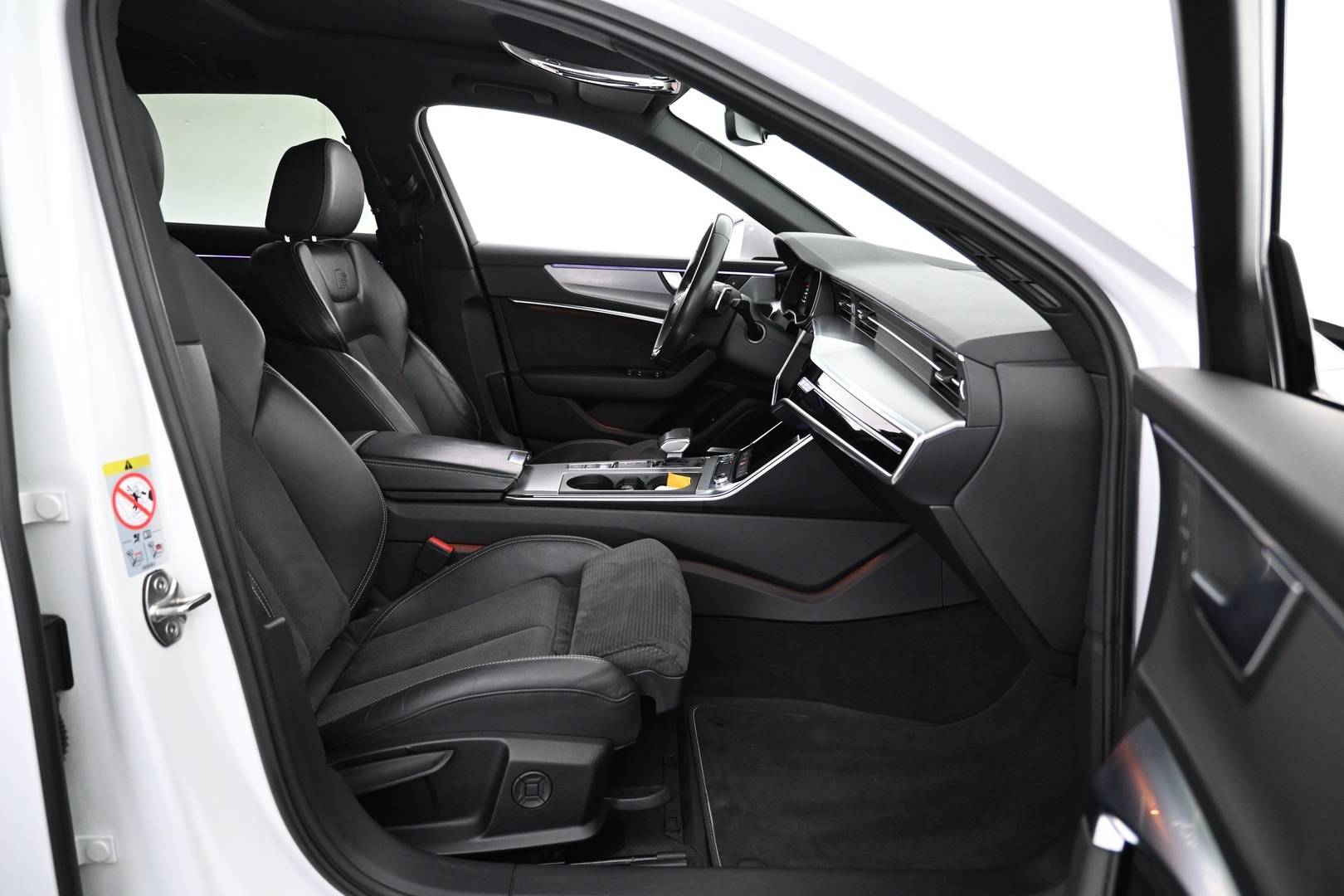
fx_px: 896
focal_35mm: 24
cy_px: 448
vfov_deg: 53.1
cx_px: 672
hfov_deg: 73.7
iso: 1600
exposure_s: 1/25
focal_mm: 16
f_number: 3.5
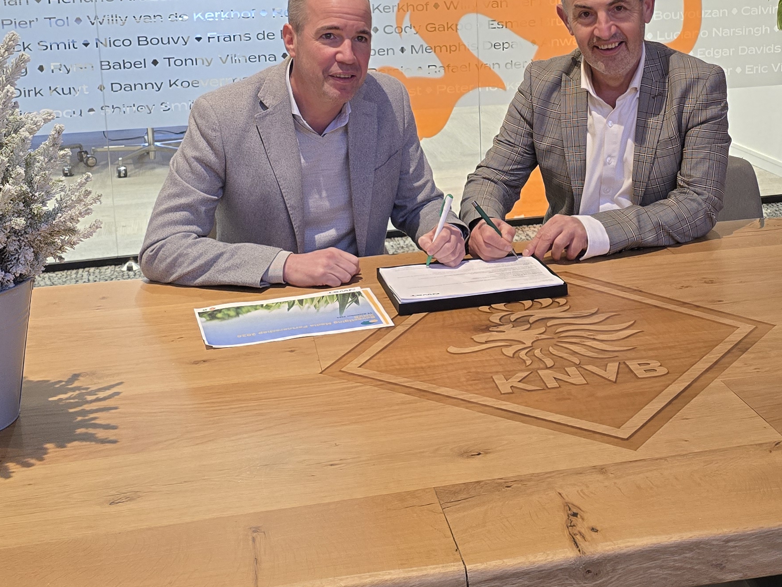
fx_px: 1175
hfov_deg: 36.6
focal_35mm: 52
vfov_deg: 27.6
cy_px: 138
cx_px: 492
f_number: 1.7
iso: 500
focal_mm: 6.3
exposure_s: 1/100
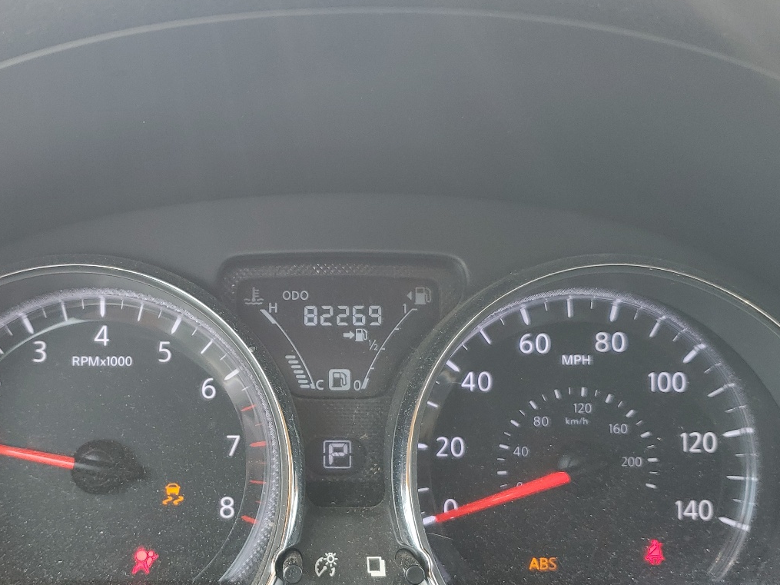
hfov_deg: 45.4
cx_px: 297
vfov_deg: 35.0
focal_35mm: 41
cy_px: 357
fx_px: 924
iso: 52
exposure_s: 1/60.2
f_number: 1.5
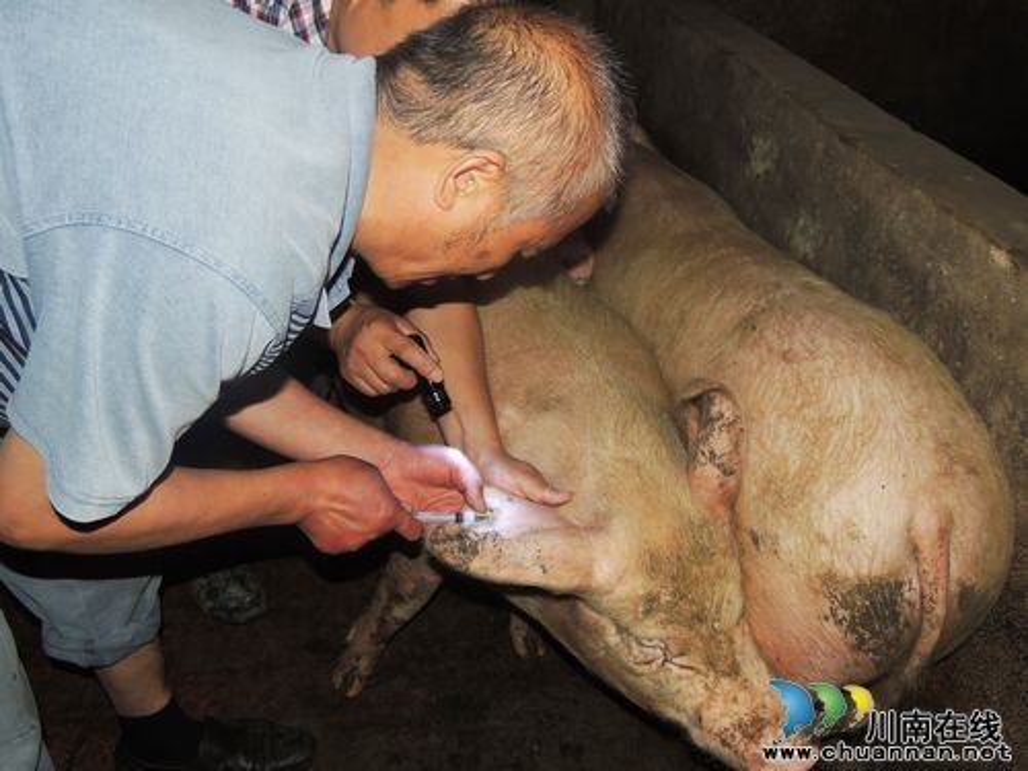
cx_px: 514
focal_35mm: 30
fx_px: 891
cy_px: 386
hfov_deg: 60.0
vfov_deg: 46.8
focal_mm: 5.3
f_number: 3.1
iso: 200
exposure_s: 1/30
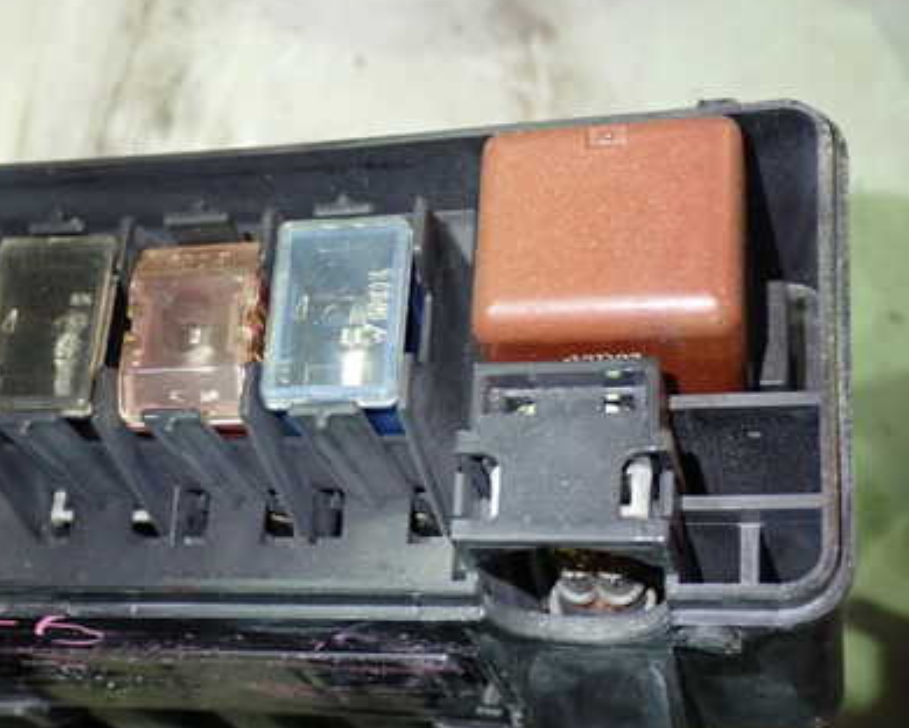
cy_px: 439
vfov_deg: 23.1
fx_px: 1776
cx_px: 228
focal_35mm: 66
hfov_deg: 28.3
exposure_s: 1/20
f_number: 2.9
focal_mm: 7.84
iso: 800
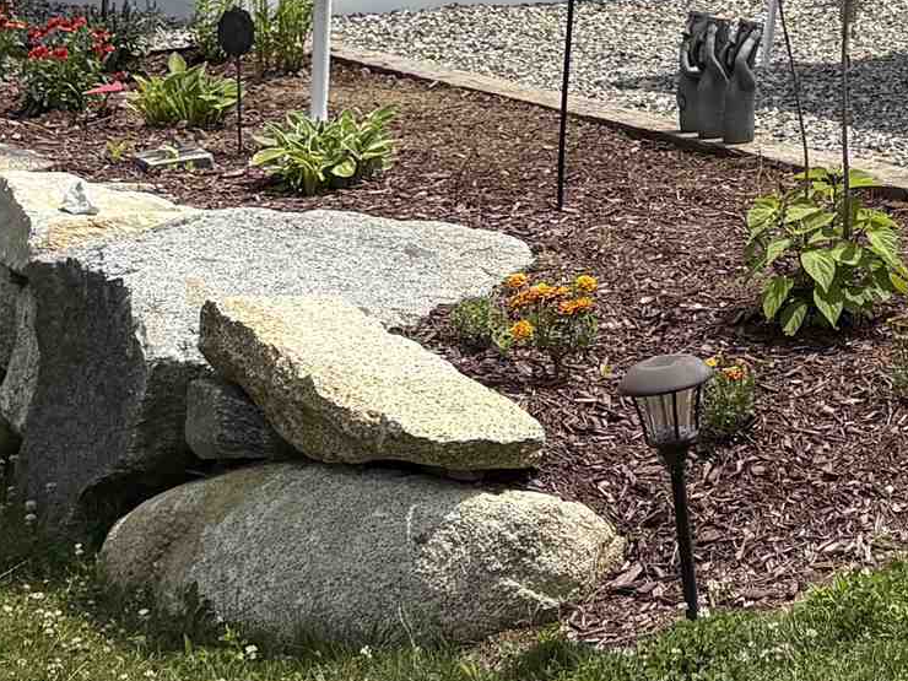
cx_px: 1187
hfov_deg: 17.1
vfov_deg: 12.2
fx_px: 2833
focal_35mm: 108
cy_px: -655
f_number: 1.6
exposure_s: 1/4608
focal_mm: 5.96
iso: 50
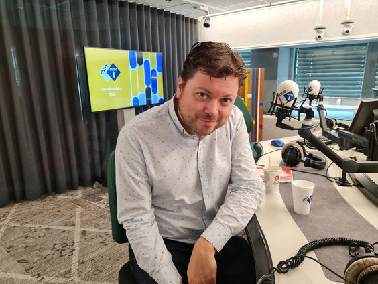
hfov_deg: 67.3
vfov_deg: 53.1
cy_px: 142
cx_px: 189
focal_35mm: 26
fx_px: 284
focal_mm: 5.4
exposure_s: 1/50
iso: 320
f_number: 1.8
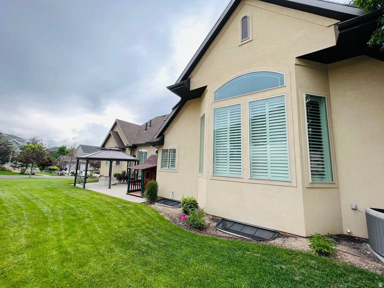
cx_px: 192
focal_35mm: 13
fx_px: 144
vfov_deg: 89.9
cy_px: 144
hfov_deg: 106.2
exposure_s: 1/386
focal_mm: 1.57
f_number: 1.8
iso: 32
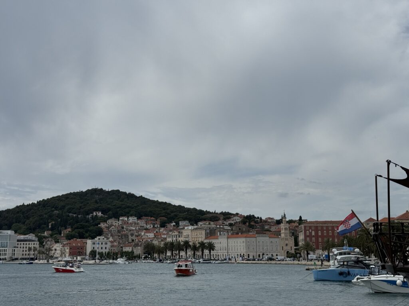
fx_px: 567
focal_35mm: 48
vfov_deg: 30.3
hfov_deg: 39.7
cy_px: 153
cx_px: 204
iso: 80
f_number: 1.78
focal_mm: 6.76
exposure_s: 1/12500
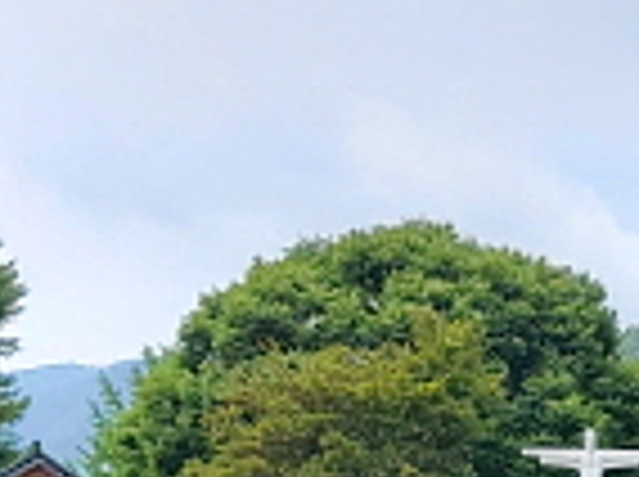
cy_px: 770
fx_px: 2082
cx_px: 742
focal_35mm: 113
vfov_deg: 12.3
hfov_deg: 16.8
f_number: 2
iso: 50
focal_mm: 4.58
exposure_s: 1/842
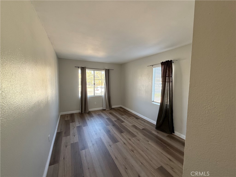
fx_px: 95
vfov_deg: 85.7
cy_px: 88
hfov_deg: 102.1
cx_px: 118
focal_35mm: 14
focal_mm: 2.22
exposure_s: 1/99
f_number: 2.2
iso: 160
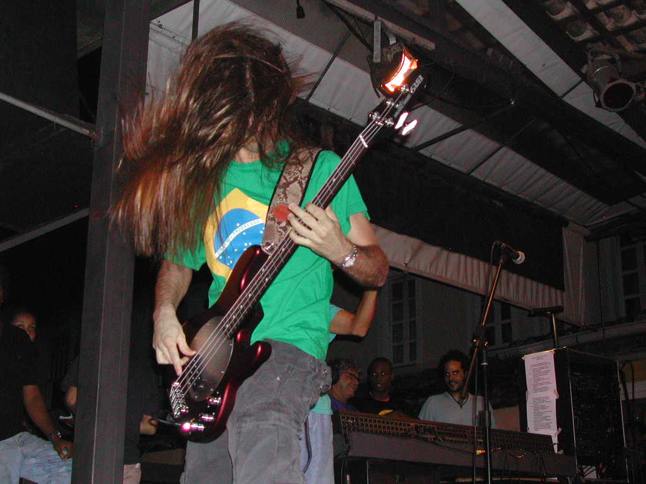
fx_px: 970
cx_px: 323
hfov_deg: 36.8
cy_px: 242
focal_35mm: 52
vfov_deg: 28.0
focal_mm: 11.1
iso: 378
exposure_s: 1/60
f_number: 3.2
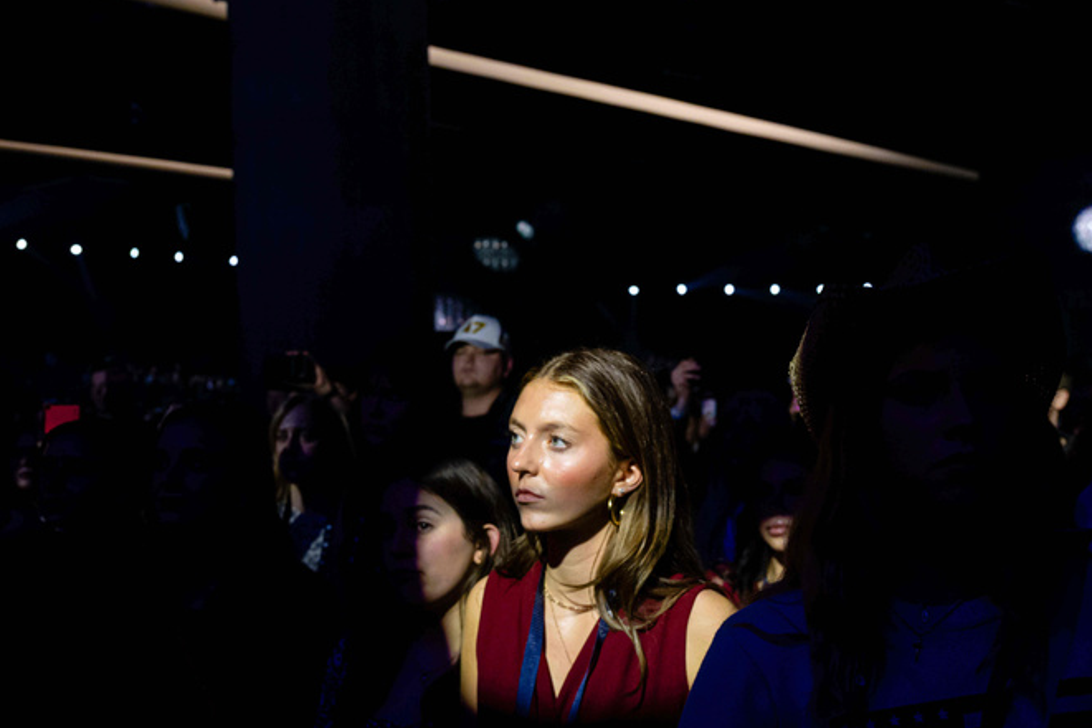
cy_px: 542
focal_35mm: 49
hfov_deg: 40.5
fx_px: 1480
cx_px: 605
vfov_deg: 27.3
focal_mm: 31.5
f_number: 5
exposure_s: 1/640
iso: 800
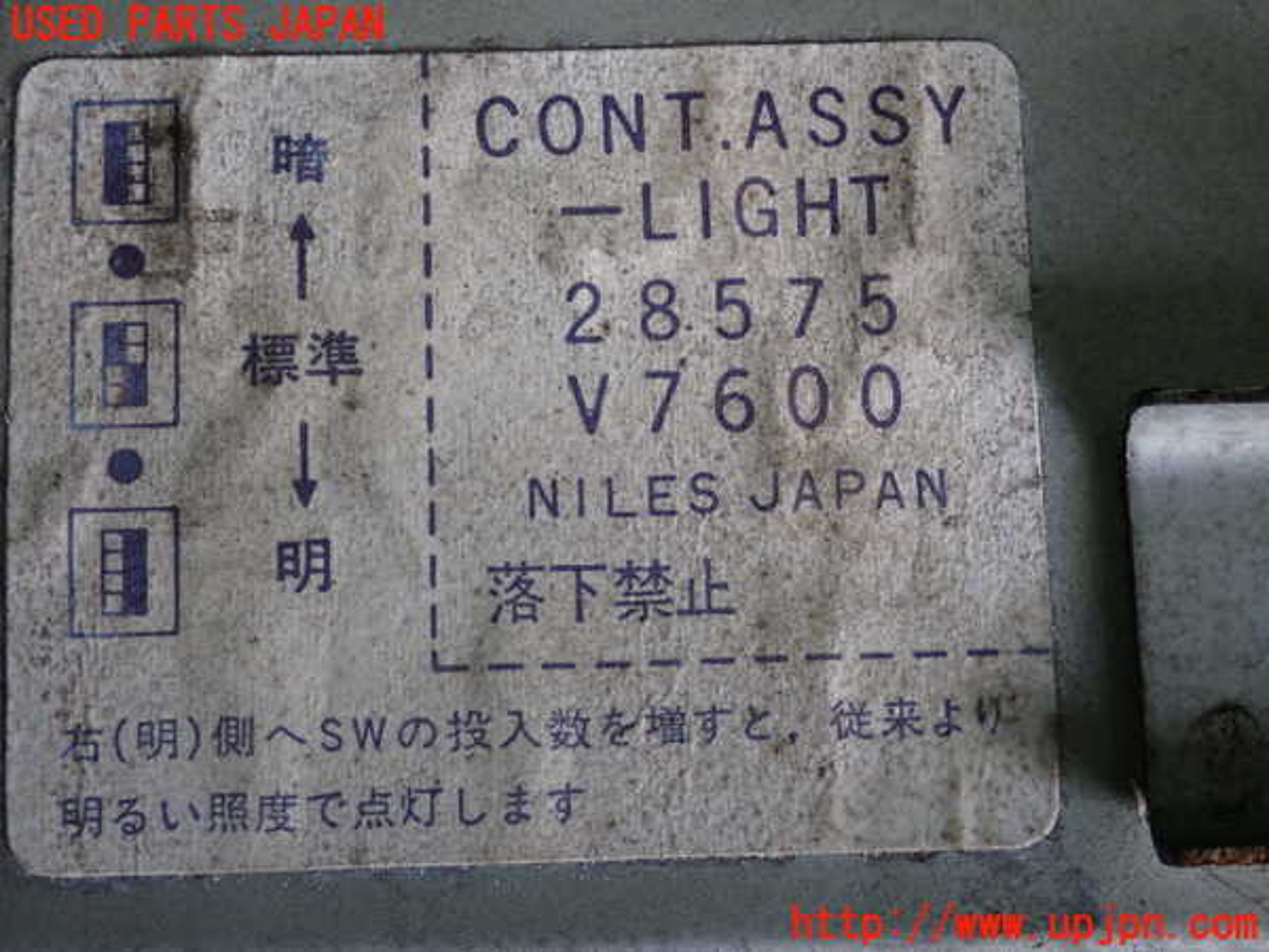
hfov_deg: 25.3
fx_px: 2823
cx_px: 634
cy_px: 476
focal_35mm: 77
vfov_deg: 19.1
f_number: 4.1
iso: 250
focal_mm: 13.65
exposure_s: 1/80
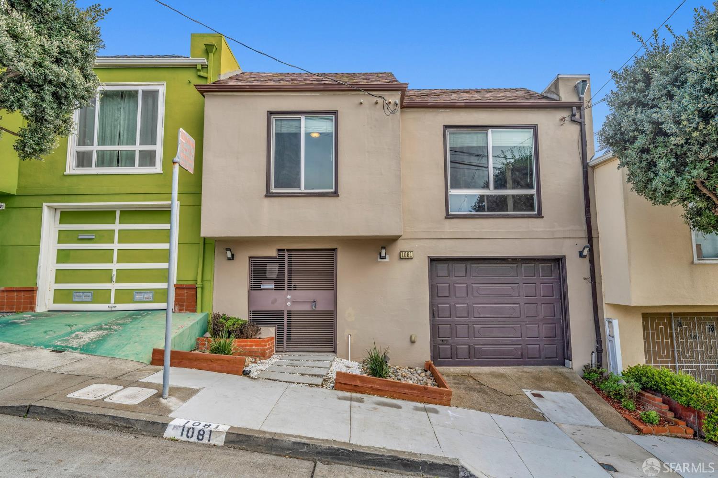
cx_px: 359
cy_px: 239
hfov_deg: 84.0
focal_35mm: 20
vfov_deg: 61.9
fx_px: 399
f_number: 8
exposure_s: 1/80
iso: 100
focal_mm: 20
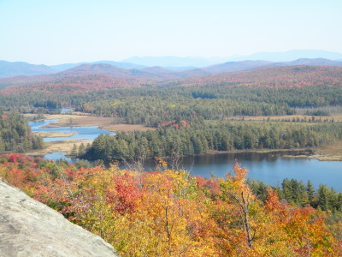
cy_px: 128
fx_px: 662
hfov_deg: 29.0
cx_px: 171
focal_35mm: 67
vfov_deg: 21.9
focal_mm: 12.2
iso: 80
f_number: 4.3
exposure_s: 1/374
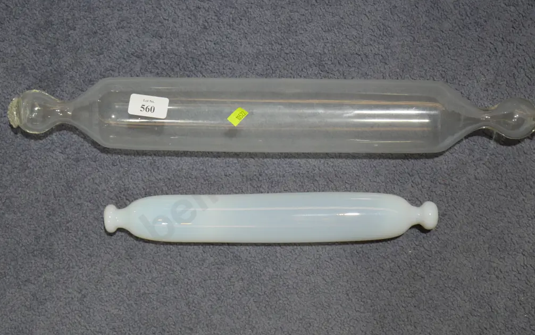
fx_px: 1196
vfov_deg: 15.9
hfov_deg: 25.2
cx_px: 268
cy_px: 148
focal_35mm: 82
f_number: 5.5
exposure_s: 1/100
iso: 640
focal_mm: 38
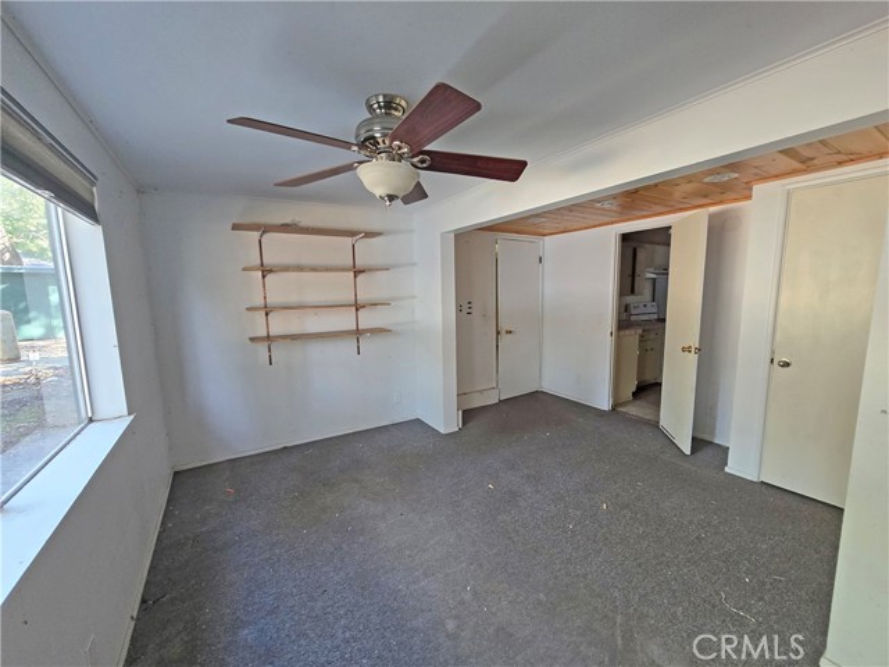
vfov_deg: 89.9
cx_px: 444
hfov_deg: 106.2
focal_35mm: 13
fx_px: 334
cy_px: 334
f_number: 2.2
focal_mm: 2.2
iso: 200
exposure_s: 1/60
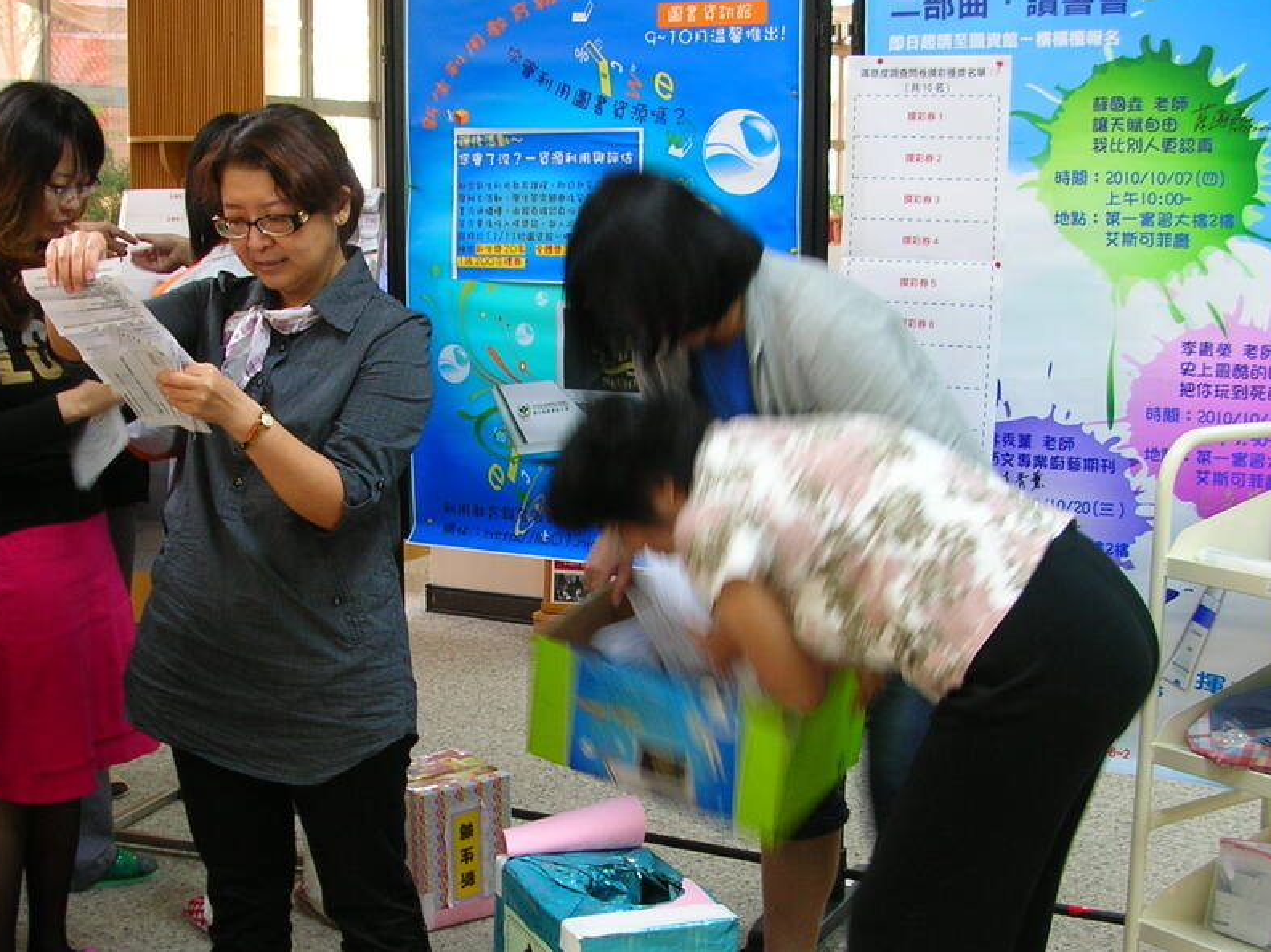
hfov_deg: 36.1
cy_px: 608
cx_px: 528
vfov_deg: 27.4
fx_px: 1945
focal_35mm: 53
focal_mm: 5.8
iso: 50
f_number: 2.8
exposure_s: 1/10.4
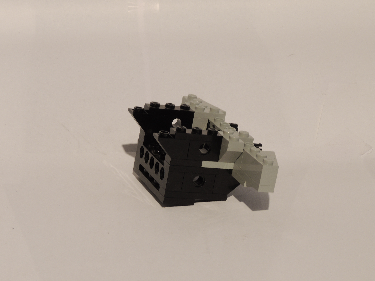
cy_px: 140
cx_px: 188
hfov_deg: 14.6
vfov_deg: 11.0
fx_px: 1462
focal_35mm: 135
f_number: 6.8
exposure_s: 1/2.5
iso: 100
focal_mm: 24
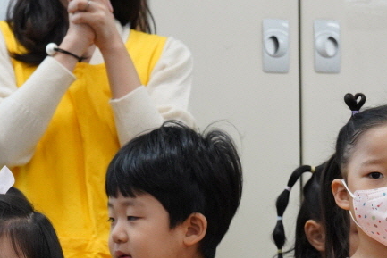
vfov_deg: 7.6
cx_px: 206
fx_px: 1936
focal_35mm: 180
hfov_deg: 11.4
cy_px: 242
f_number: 5.6
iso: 2500
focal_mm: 60
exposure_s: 1/125
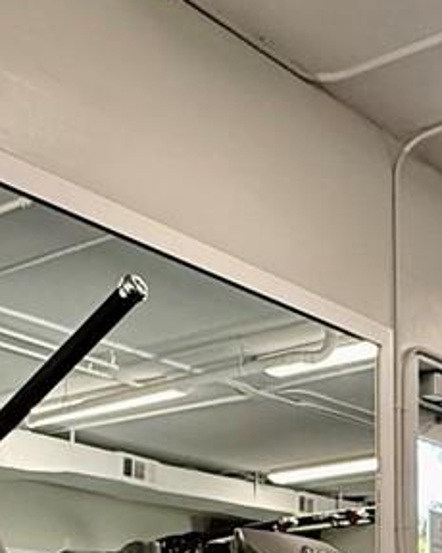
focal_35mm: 76
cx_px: 167
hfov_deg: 20.1
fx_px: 1244
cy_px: 670
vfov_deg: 22.9
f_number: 2.2
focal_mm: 2.22
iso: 250
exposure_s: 1/120
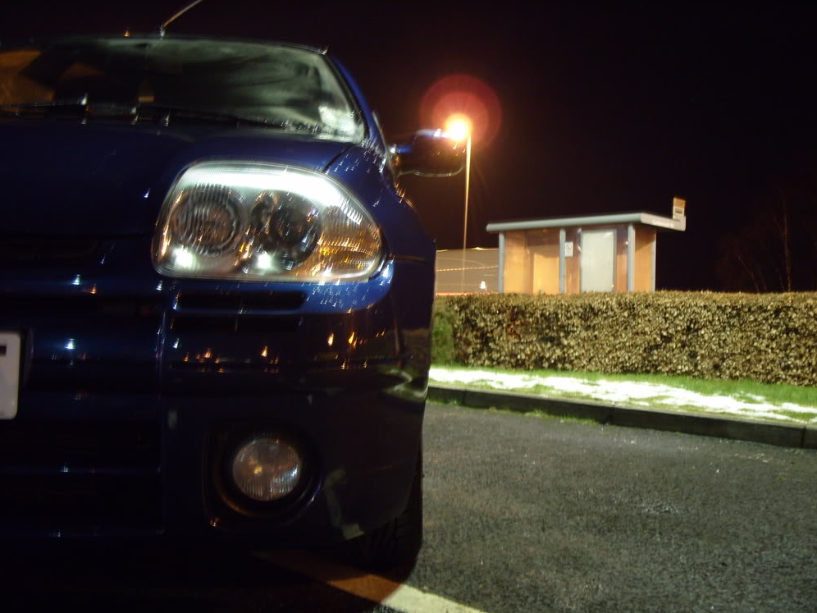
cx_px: 399
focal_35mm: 36
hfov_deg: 51.3
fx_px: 850
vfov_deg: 39.7
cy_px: 306
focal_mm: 7.8
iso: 200
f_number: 2.8
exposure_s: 1
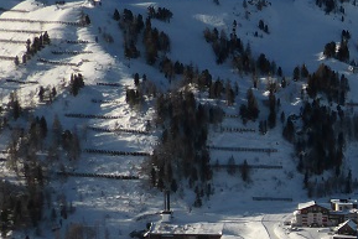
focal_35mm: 92
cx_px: 520
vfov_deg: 14.2
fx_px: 915
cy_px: 318
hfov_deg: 19.6
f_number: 3.5
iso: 100
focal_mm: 4.3
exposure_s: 1/2000
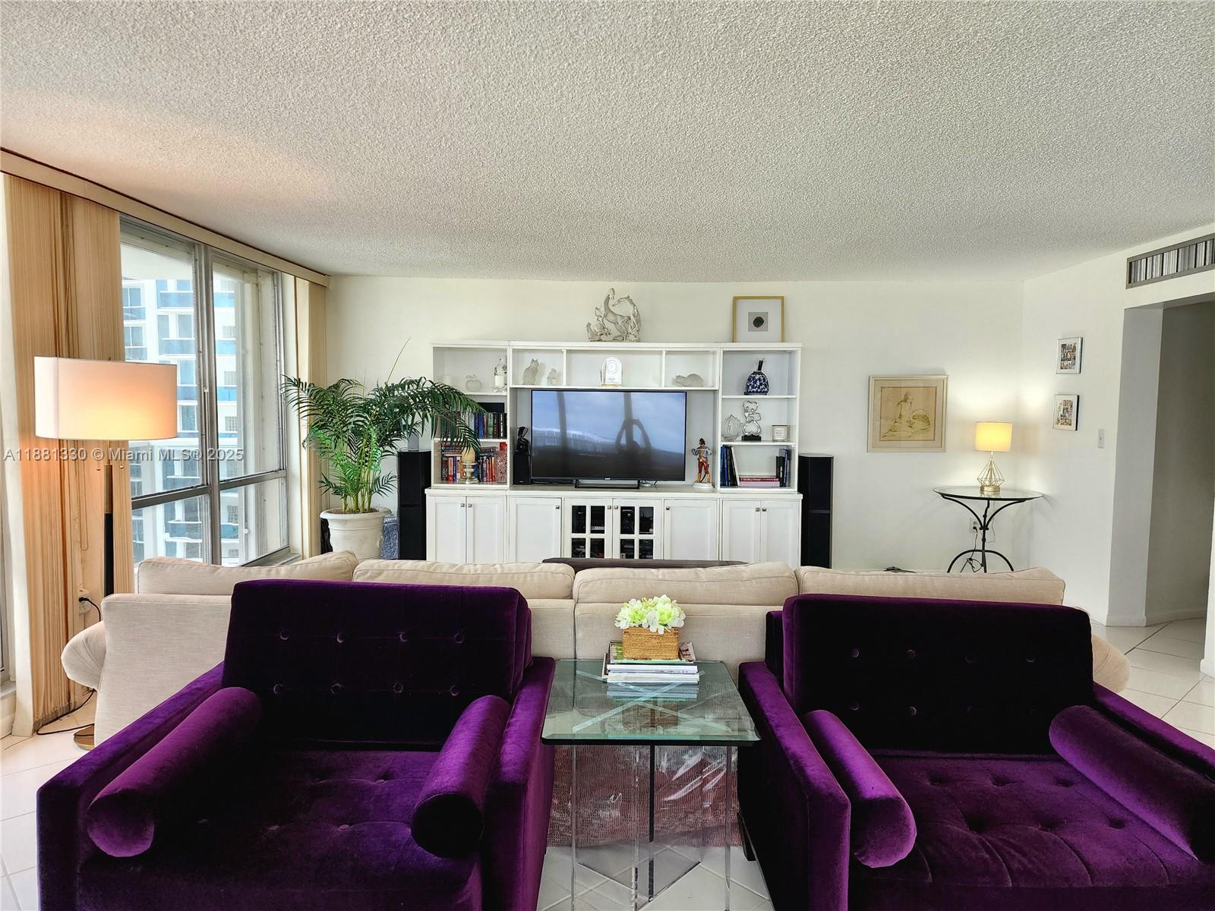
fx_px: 807
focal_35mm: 23
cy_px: 456
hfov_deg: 73.9
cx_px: 608
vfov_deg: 58.9
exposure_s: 1/120
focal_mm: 6.4
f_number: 1.8
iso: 100
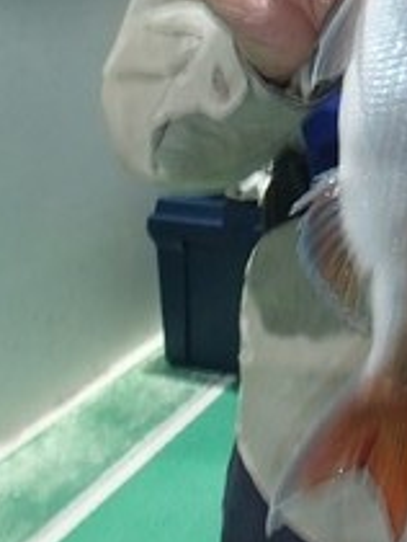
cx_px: 402
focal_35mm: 64
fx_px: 1001
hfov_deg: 22.2
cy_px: 31
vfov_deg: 28.8
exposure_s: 1/30
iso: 400
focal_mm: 5
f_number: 3.9
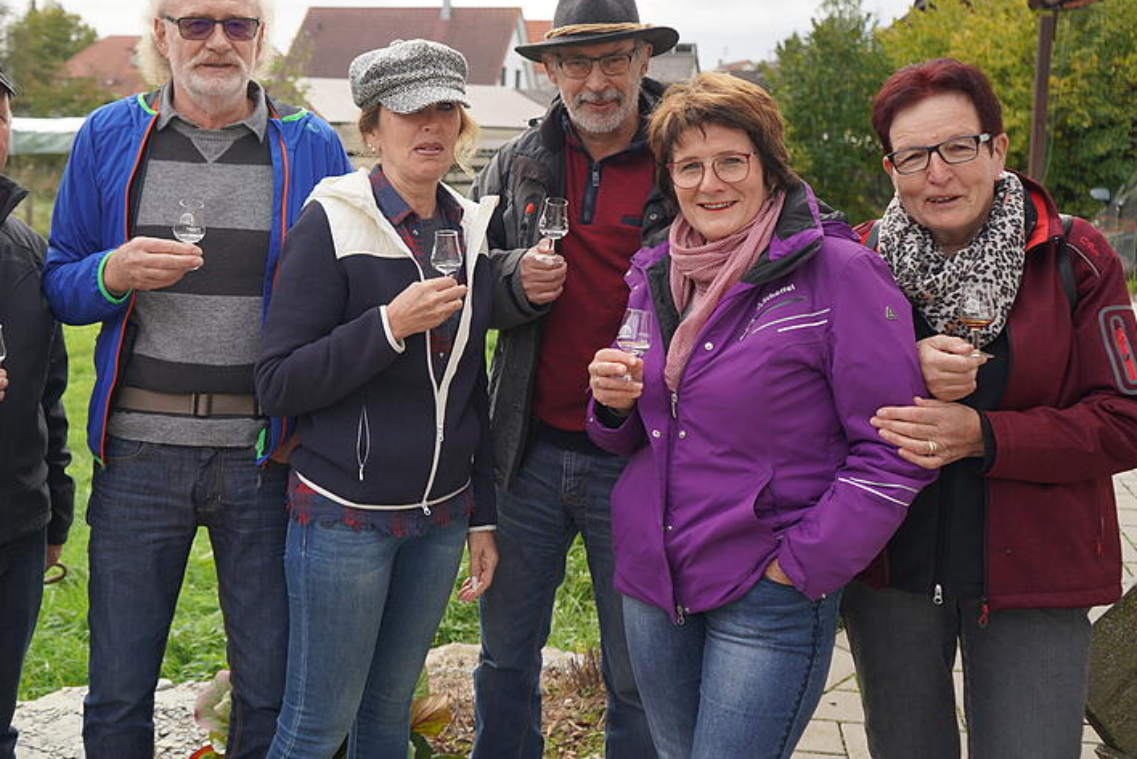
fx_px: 1296
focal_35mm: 41
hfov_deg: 47.0
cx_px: 431
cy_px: 314
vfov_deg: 32.6
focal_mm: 31
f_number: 4
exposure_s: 1/200
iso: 100
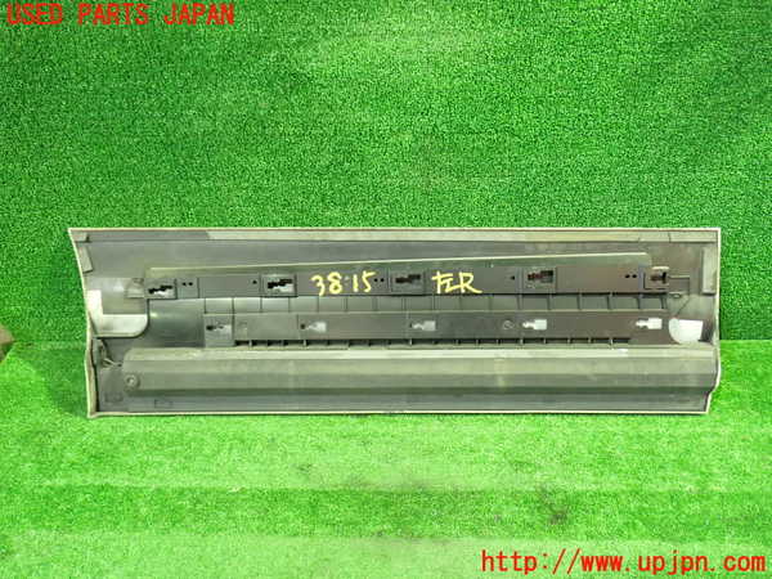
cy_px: 290
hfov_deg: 60.0
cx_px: 386
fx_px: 669
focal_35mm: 30
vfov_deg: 46.8
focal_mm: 5.4
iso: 800
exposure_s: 1/20
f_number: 2.3
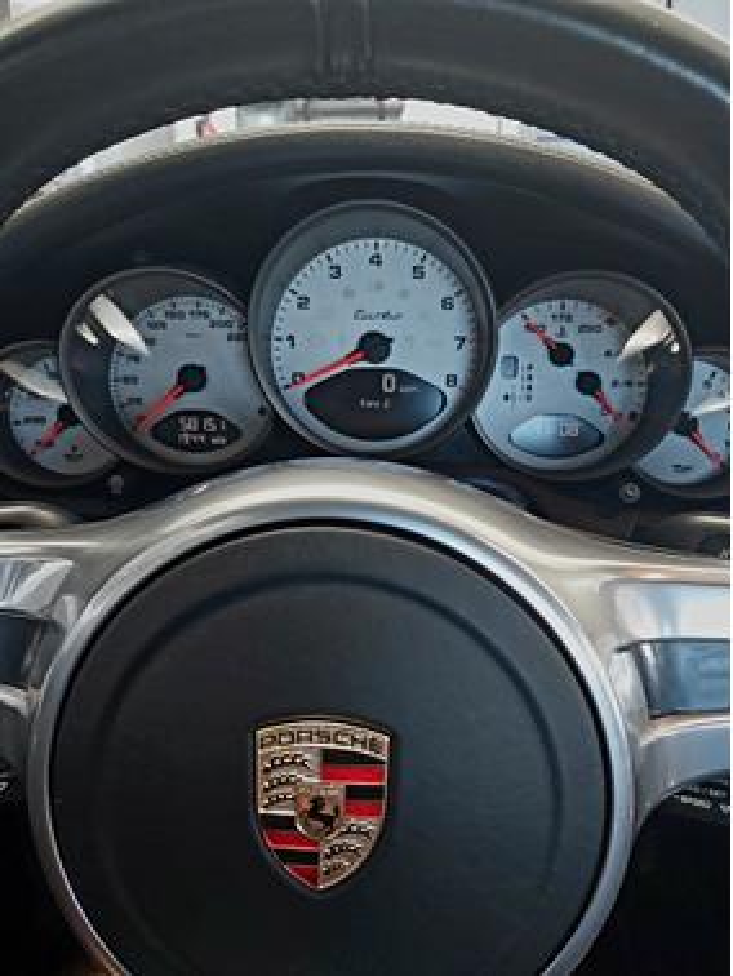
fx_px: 761
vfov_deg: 65.3
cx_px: 366
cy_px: 488
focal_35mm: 27
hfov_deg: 51.4
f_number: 1.8
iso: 320
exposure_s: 1/60.2
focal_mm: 4
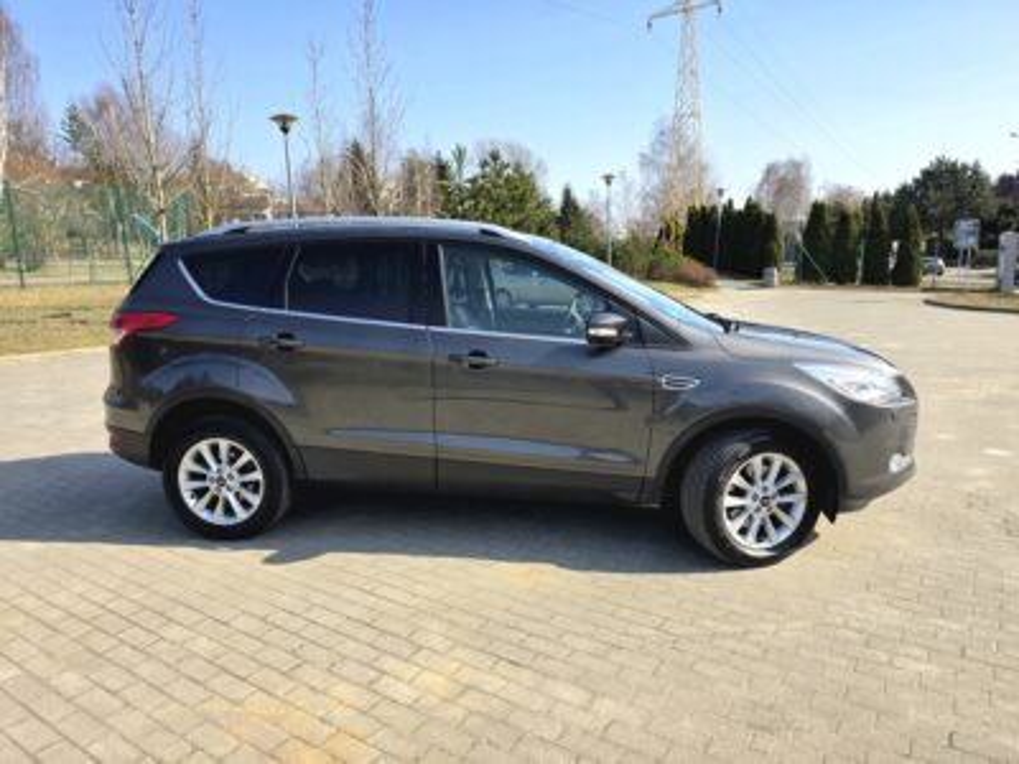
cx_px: 510
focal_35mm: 23
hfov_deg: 73.9
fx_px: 677
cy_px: 382
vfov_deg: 58.9
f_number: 1.4
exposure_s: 1/5000
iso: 64
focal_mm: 6.5
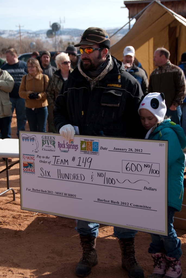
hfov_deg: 22.7
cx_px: 93
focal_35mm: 60
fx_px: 464
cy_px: 139
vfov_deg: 33.4
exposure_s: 1/1000
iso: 200
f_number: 4.5
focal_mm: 40
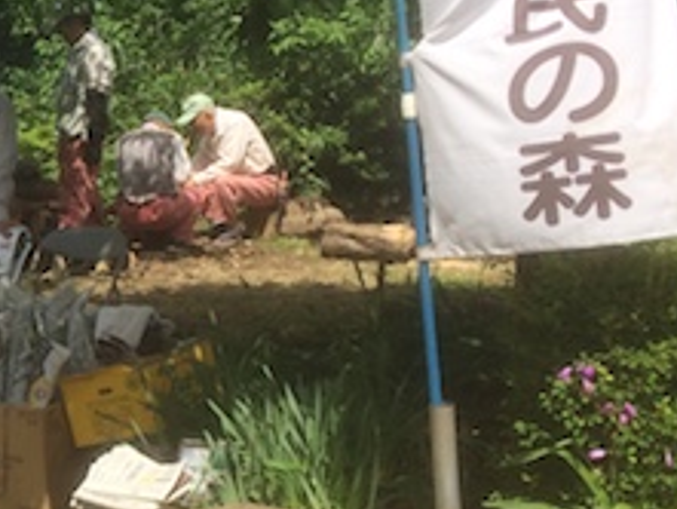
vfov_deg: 14.9
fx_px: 1937
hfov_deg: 17.8
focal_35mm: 99
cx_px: -337
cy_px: 348
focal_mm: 4.15
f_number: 2.2
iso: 32
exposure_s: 1/1466
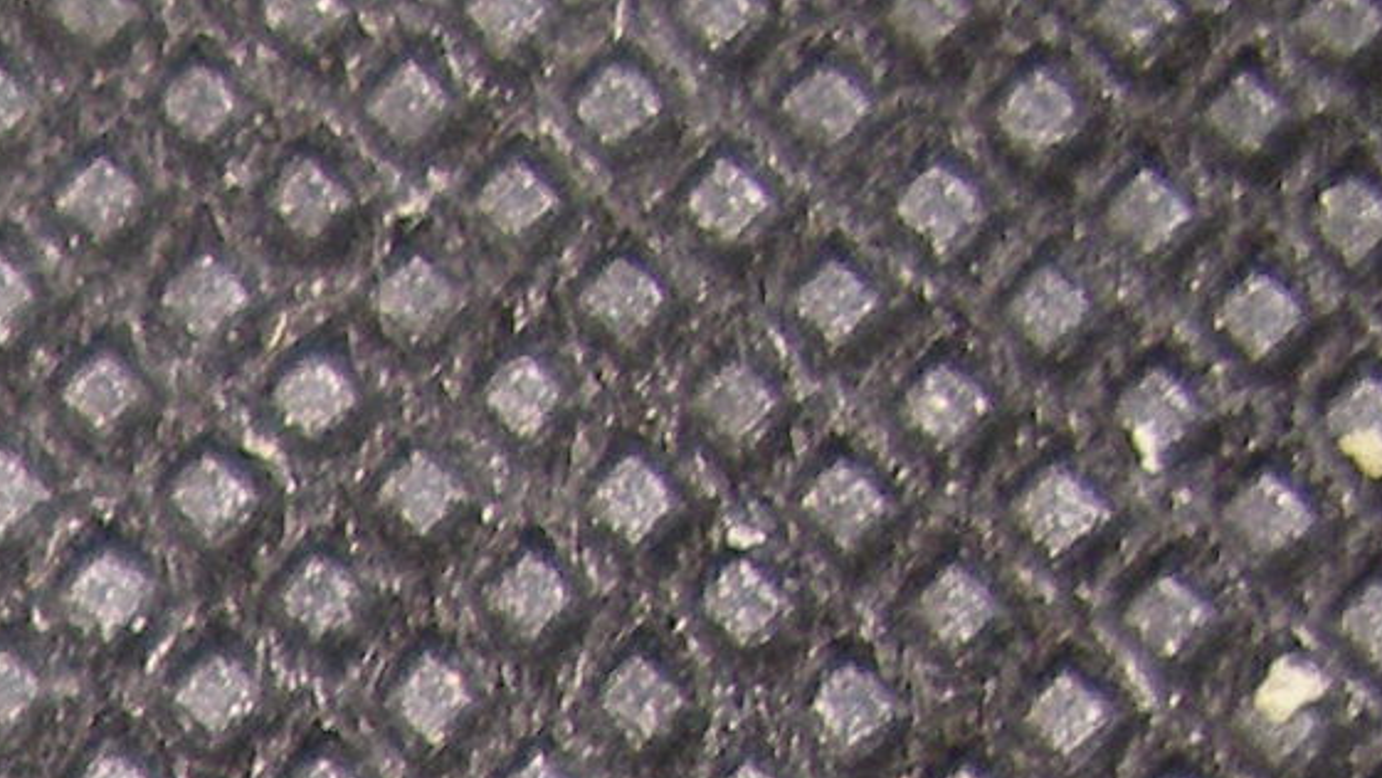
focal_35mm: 220
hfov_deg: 8.9
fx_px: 8062
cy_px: 2813
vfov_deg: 5.1
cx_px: -1888
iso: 200
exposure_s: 1/30
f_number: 2.8
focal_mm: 7.8
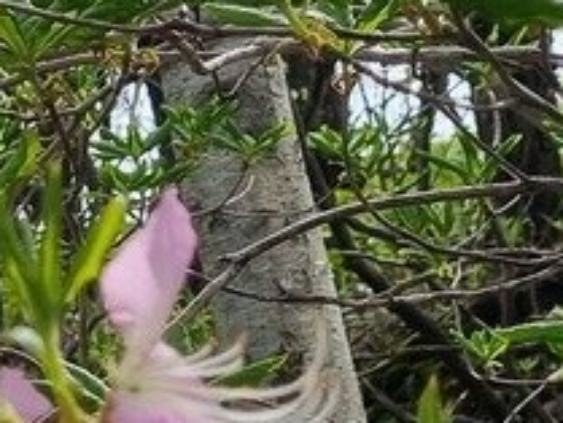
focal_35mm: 174
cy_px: 439
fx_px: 2832
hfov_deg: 9.9
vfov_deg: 8.5
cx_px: -792
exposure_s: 1/2296
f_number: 1.8
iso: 50
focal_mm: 5.4
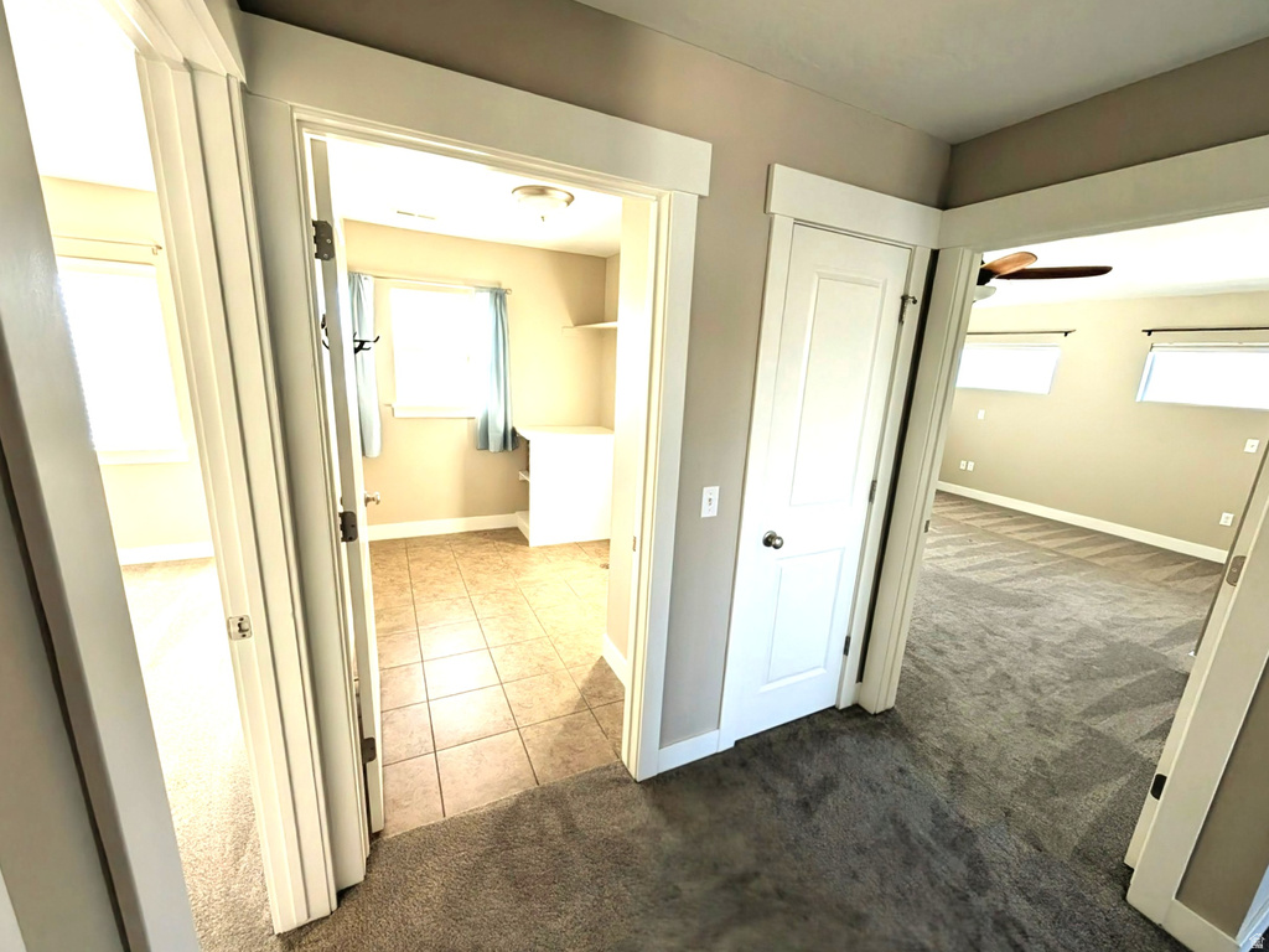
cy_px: 476
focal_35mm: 12
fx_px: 440
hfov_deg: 110.5
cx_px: 634
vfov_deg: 94.5
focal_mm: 2.02
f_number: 1.7
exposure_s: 1/149
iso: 55
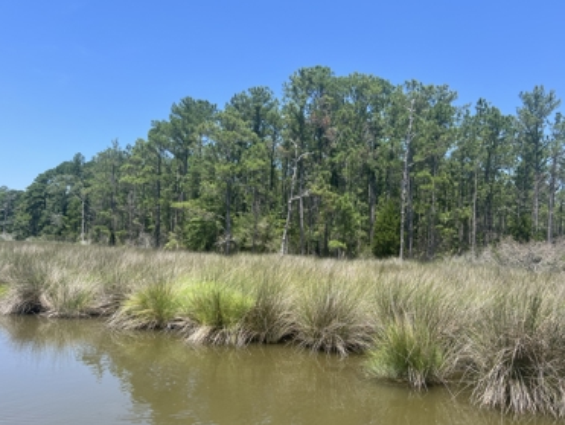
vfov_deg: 49.8
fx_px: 457
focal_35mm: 28
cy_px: 210
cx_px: 273
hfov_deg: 63.4
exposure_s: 1/2571
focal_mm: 5.7
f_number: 1.5
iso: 50
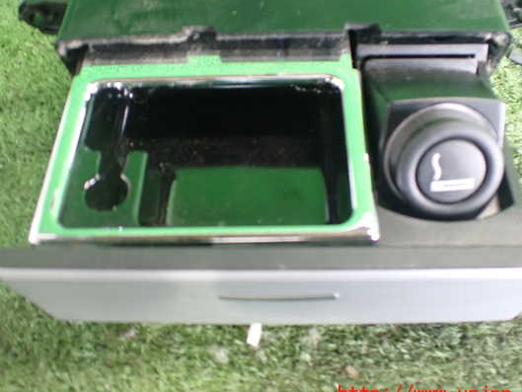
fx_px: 513
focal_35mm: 34
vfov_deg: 41.8
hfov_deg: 53.9
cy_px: 186
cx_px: 264
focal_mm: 5.4
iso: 800
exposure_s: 1/30
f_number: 2.3
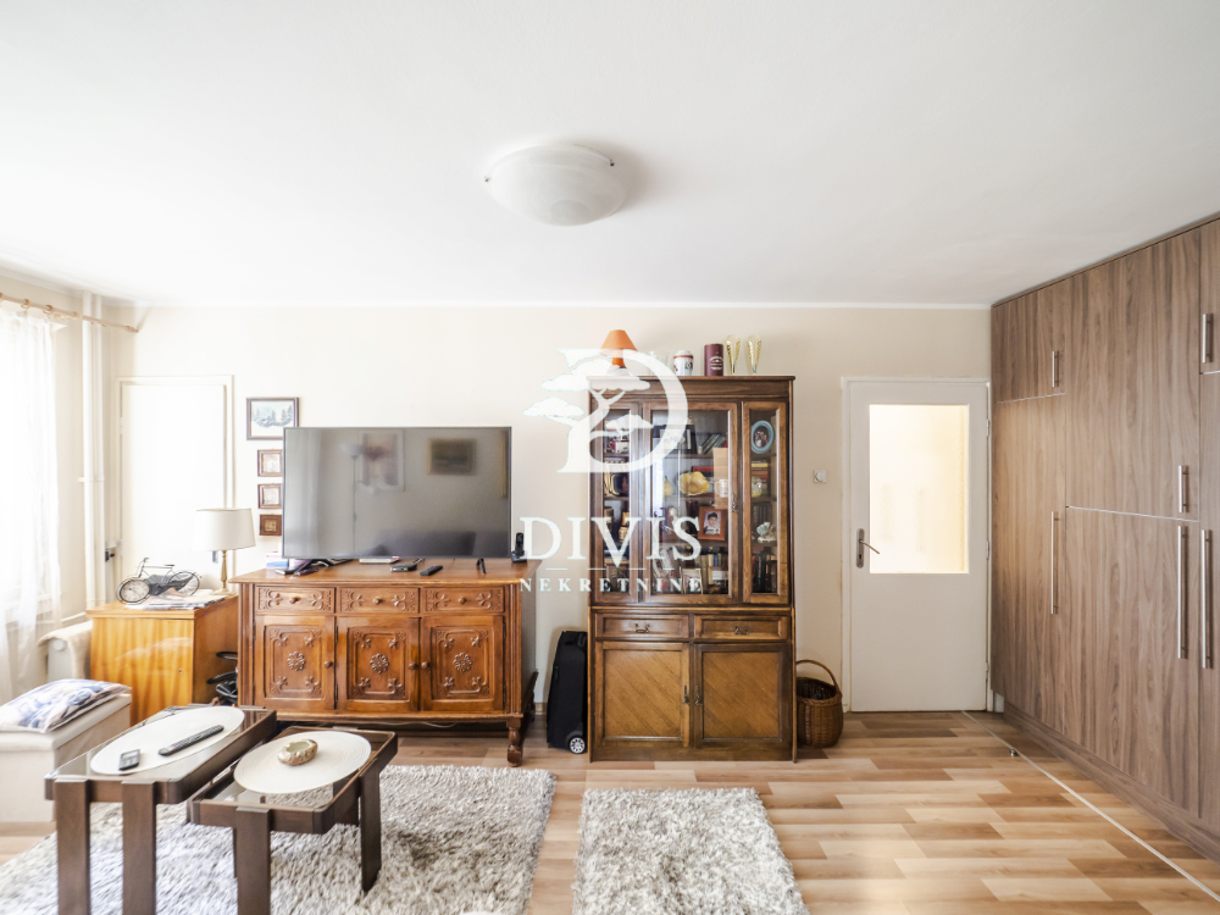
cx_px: 610
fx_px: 493
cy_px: 458
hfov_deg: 102.1
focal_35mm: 14
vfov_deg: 85.7
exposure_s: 1/3.33
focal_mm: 7
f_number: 4
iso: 400
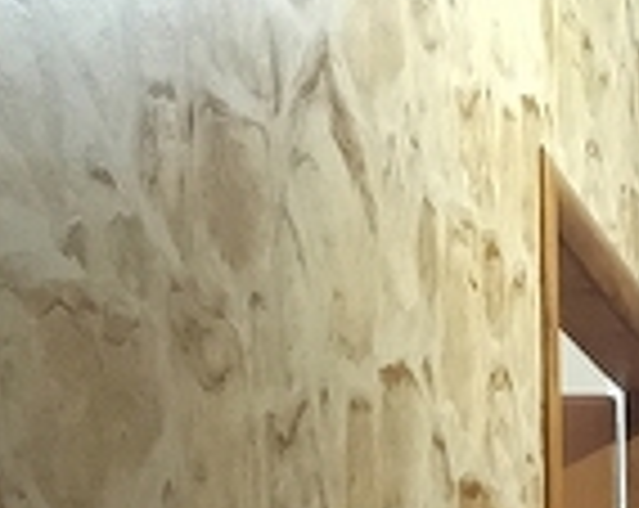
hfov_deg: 14.1
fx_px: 2416
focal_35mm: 128
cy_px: 917
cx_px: 976
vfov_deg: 11.2
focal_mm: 4.15
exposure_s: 1/17
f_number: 2.2
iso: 320
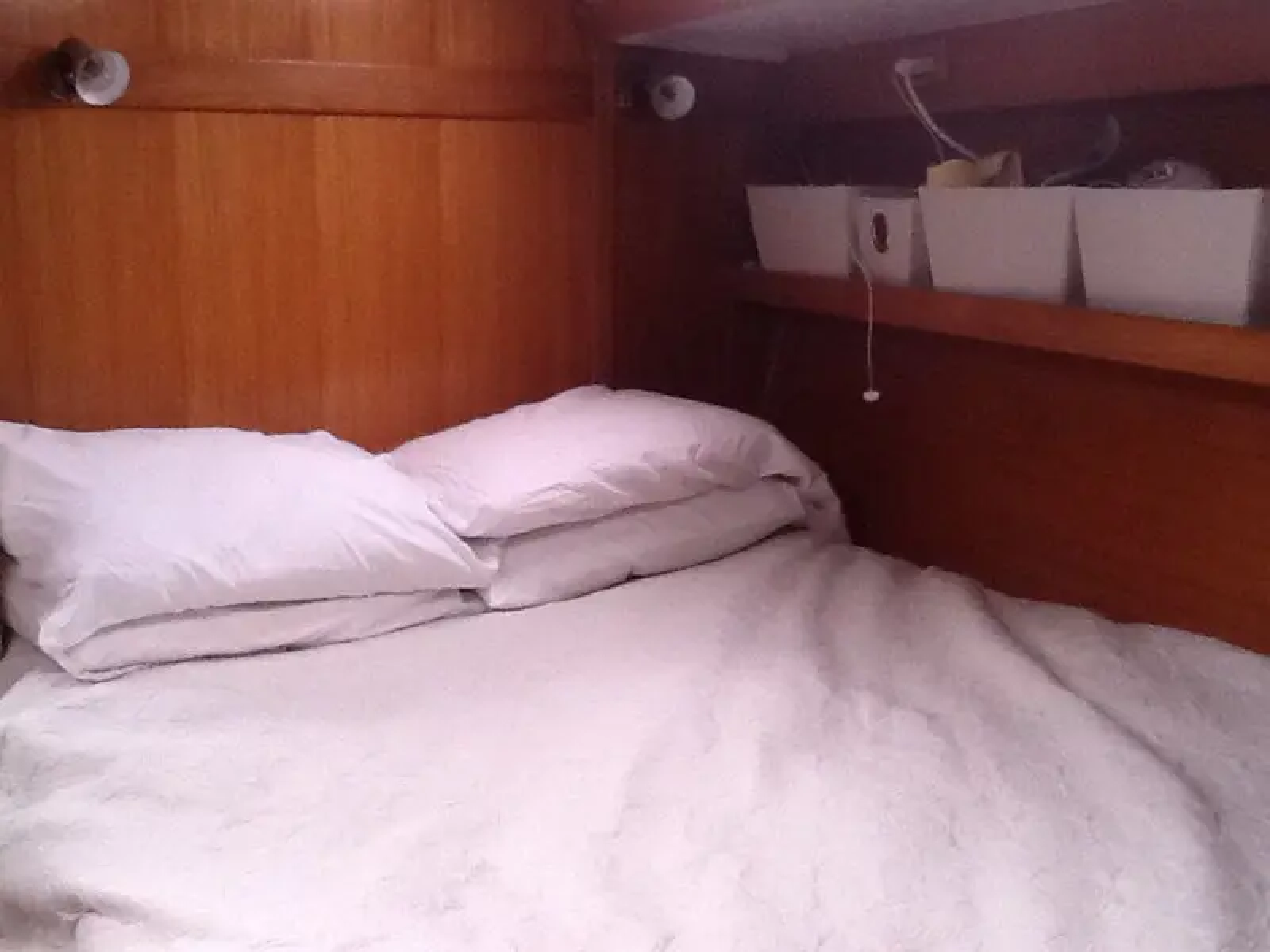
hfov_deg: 42.9
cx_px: 635
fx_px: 1614
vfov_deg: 32.9
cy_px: 476
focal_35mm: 44
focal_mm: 2.03
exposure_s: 1/30
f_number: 2.4
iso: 200
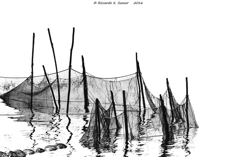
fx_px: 1770
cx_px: 118
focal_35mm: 270
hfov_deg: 7.6
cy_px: 78
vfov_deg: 5.1
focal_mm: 270
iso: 100
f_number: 9
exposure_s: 1/800
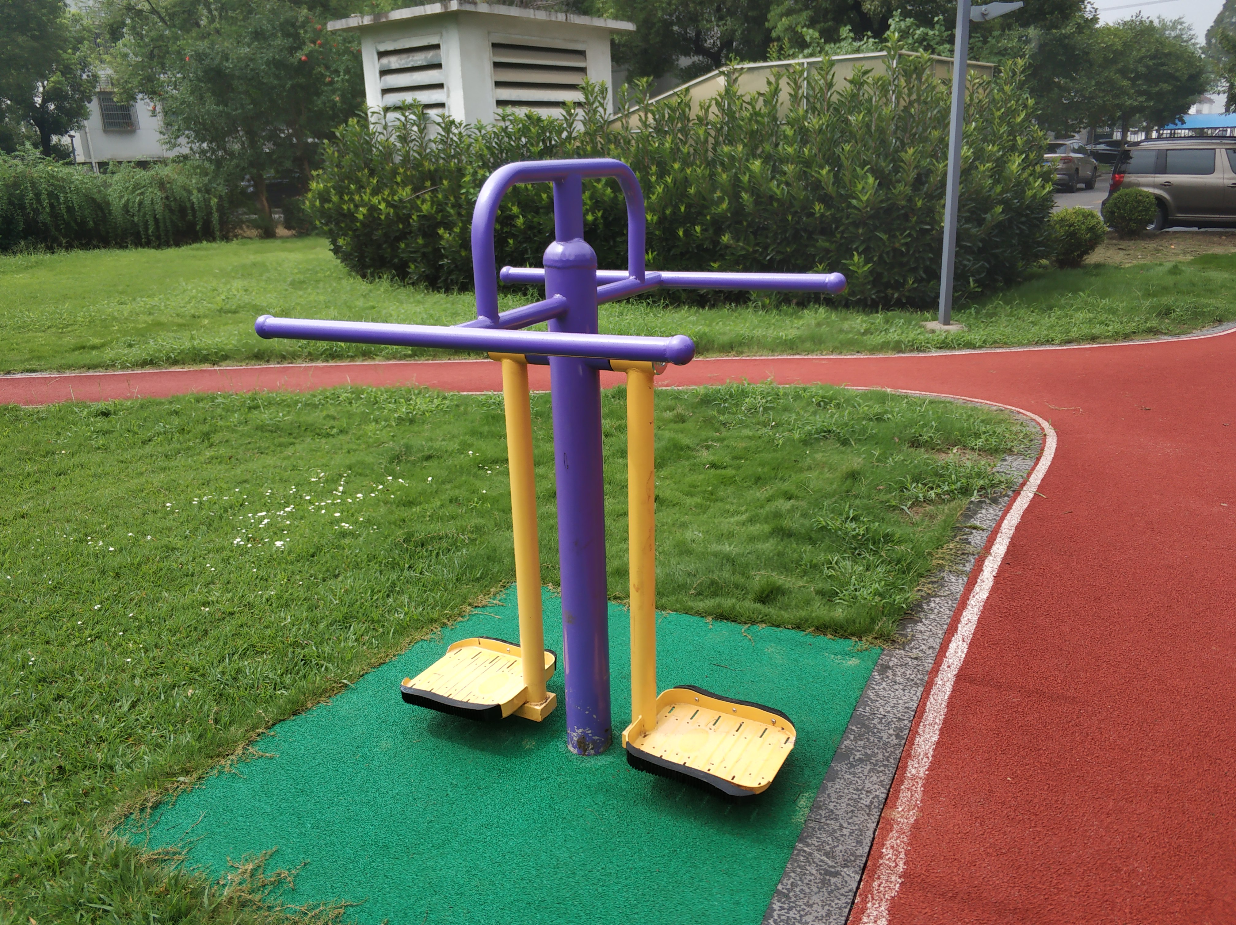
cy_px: 462
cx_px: 618
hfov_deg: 65.4
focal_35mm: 27
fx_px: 963
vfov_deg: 51.3
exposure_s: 1/1376
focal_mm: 3.82
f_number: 1.8
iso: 101
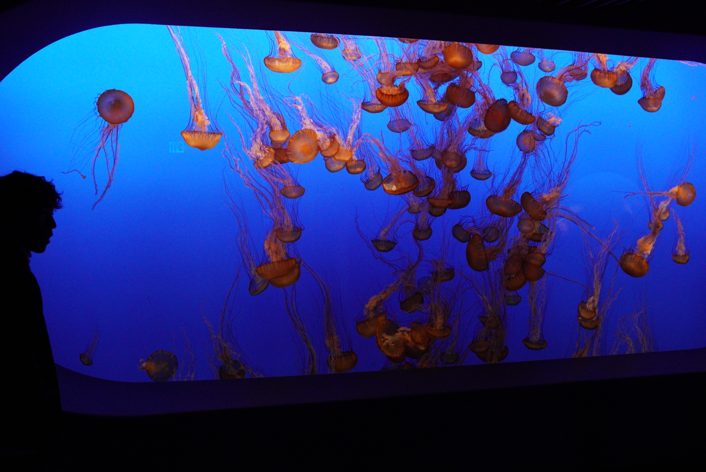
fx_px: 706
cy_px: 236
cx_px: 353
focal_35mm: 36
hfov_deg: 53.1
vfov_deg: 36.9
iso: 3200
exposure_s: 1/200
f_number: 2.8
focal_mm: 24
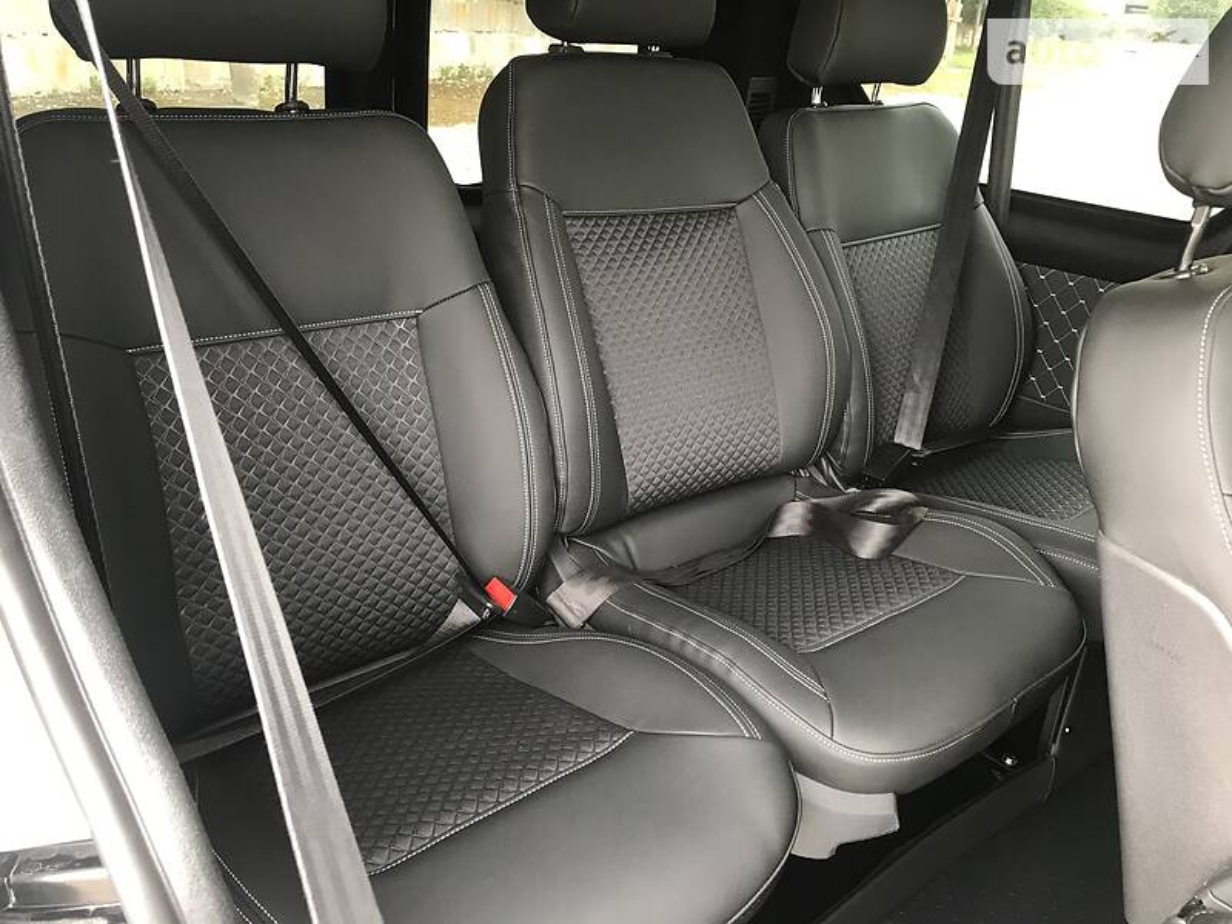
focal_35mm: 28
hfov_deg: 63.4
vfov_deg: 49.7
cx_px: 616
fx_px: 997
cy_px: 462
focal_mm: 4
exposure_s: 1/19
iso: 40
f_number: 1.8
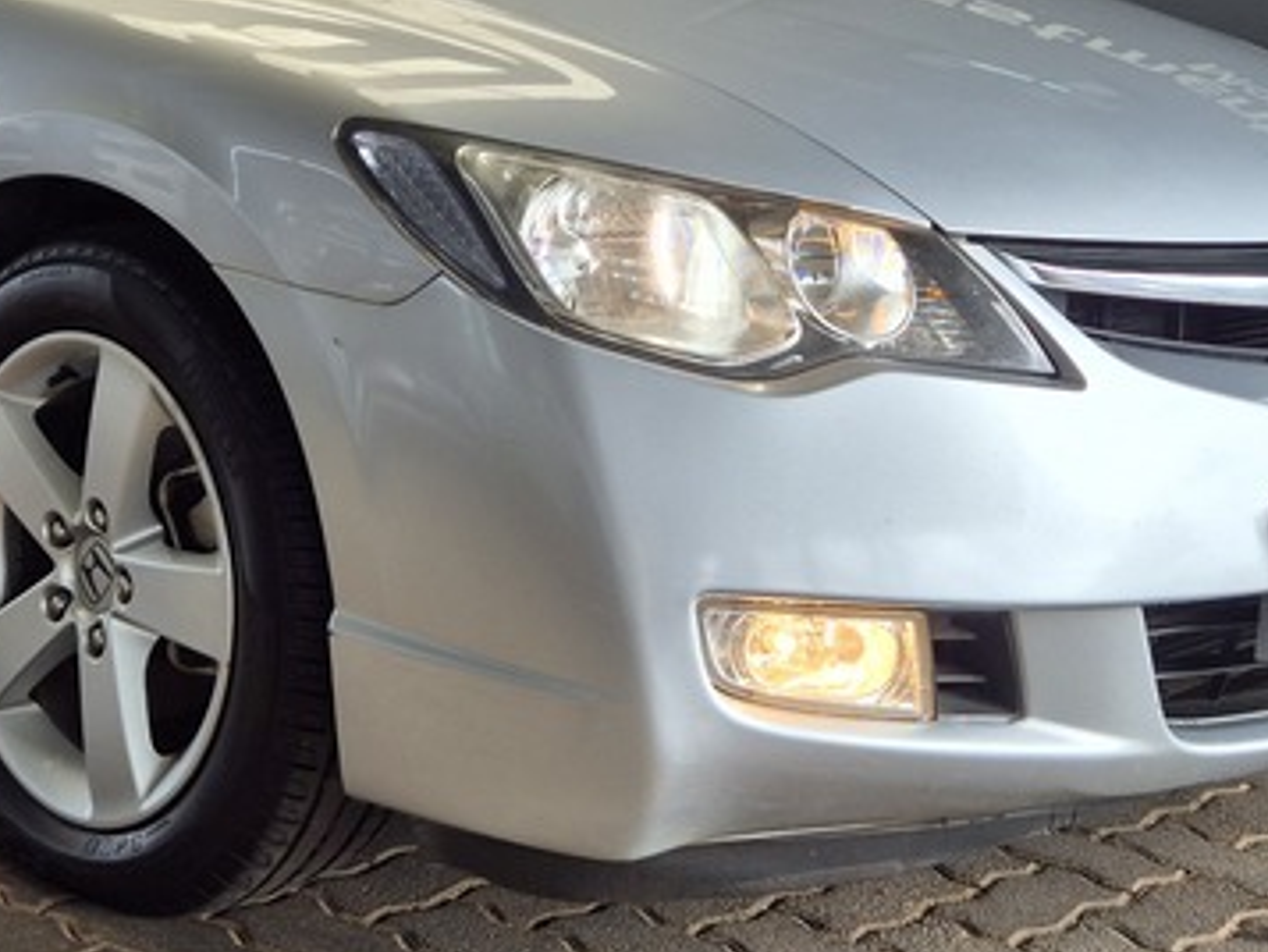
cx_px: 572
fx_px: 2418
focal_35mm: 66
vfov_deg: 21.6
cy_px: 50
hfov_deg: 29.4
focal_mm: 5.4
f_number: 1.8
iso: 25
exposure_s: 1/390
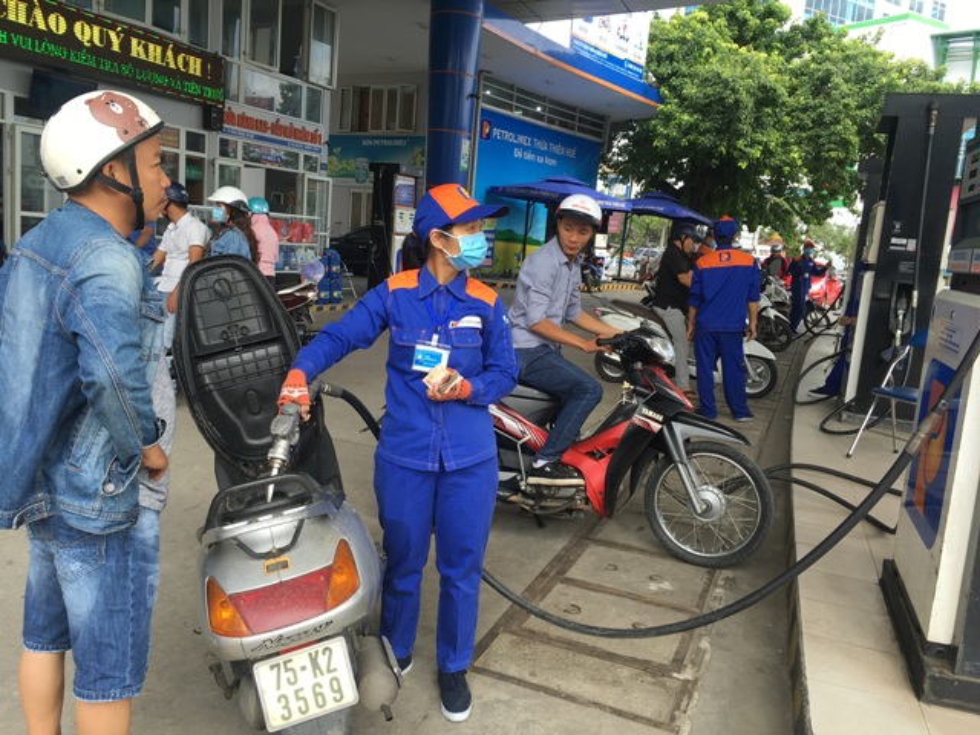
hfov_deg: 61.7
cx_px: 490
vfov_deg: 48.2
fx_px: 821
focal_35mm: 29
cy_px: 368
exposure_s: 1/229
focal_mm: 4.15
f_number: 2.2
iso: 25
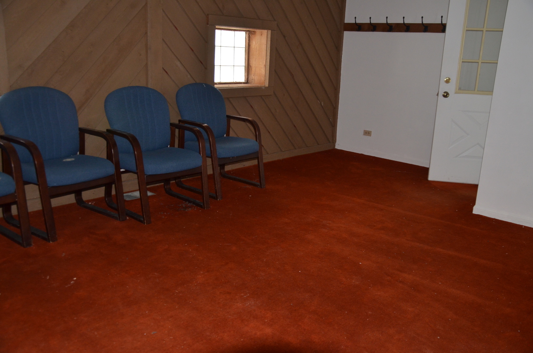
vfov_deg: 39.8
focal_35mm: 33
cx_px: 266
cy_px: 176
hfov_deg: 57.3
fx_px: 488
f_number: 3.8
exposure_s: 1/60
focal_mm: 22
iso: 800
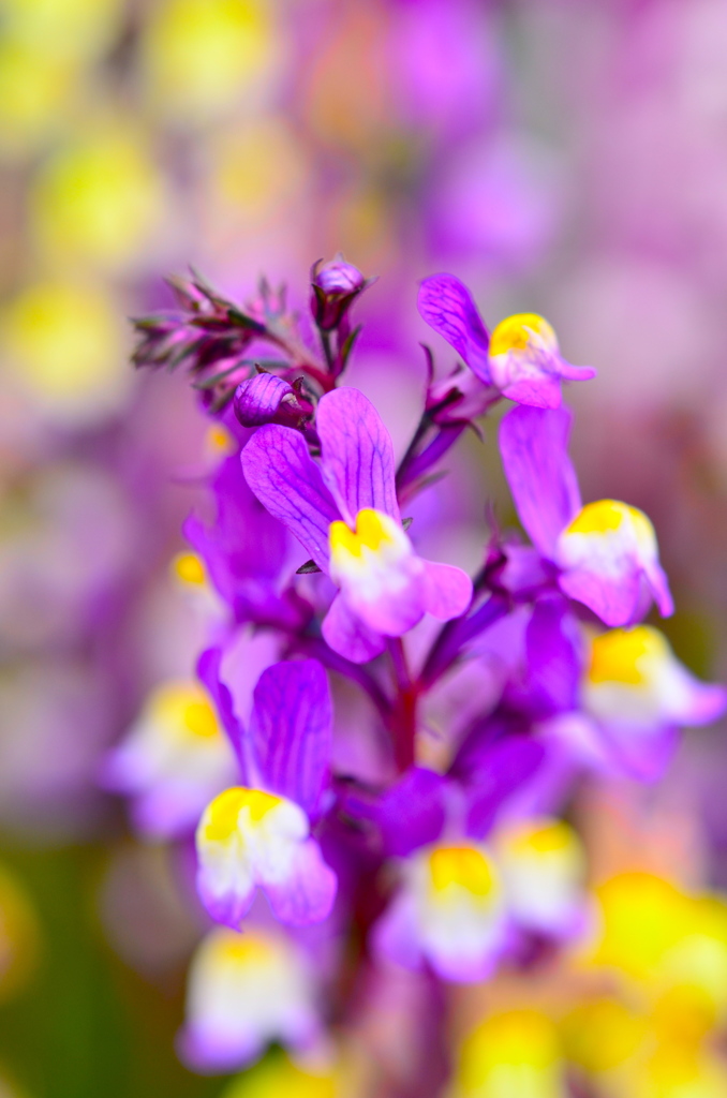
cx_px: 364
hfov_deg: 15.1
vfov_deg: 22.7
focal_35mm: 90
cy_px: 549
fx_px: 2739
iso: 200
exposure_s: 1/500
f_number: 4
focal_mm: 60
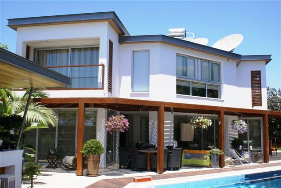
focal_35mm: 39
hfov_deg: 49.5
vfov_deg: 34.3
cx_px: 140
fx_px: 305
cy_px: 94
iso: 100
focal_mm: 26
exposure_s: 1/200
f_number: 11
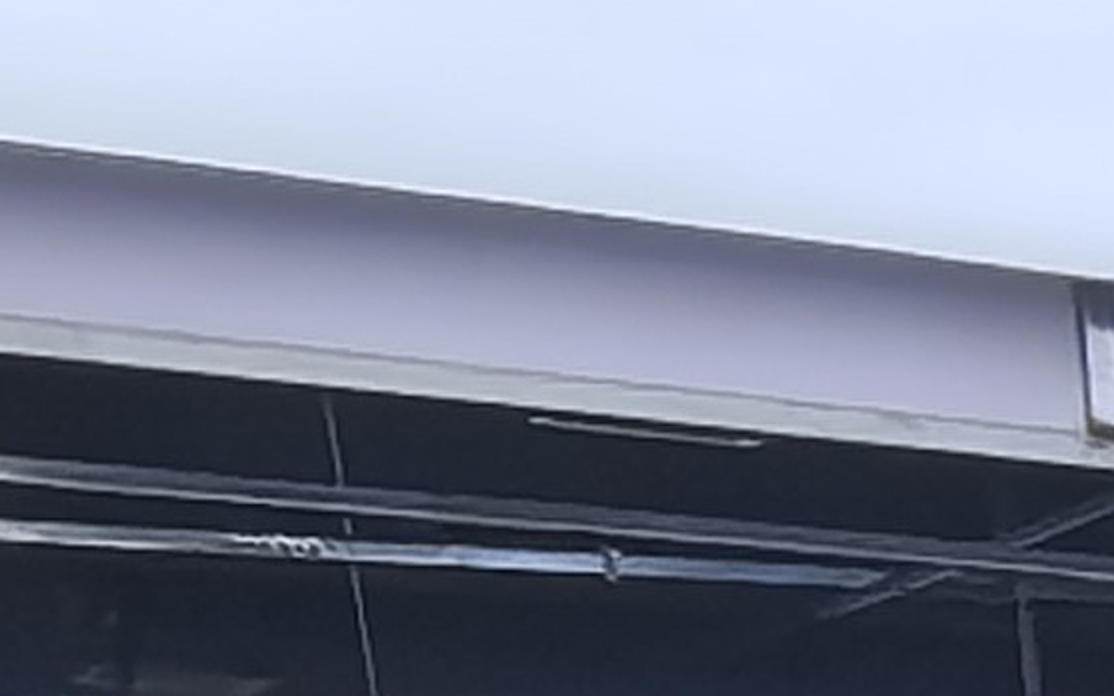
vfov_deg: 6.5
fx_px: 5312
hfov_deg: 9.1
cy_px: 2446
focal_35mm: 175
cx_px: 3534
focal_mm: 1.95
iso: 50
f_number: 2.2
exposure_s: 1/100
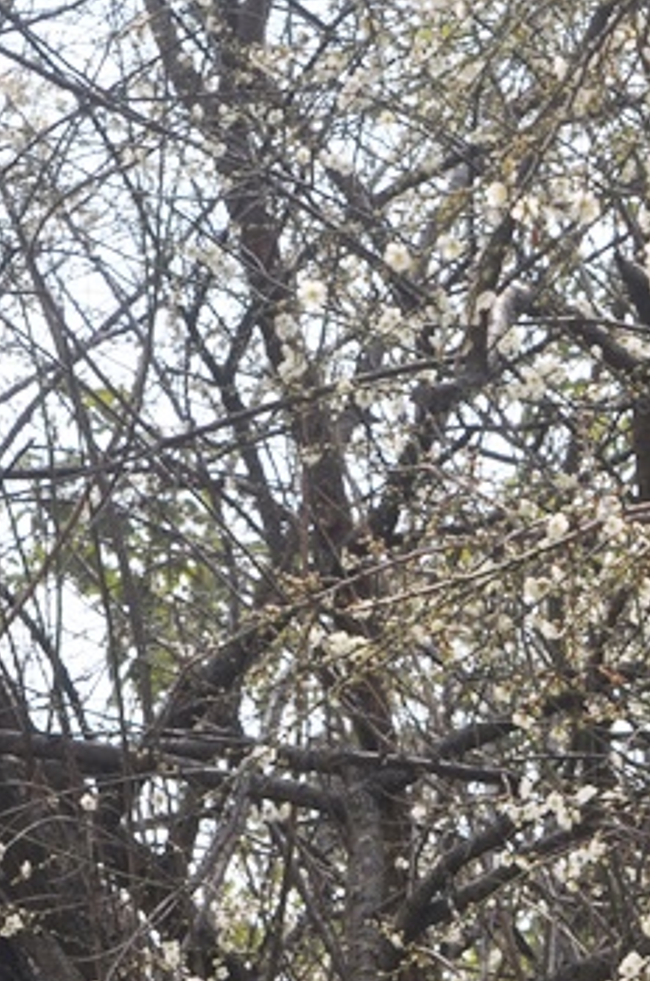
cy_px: 569
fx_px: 8868
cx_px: 576
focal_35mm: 326
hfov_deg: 4.2
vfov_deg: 6.3
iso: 200
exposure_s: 1/200
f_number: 13
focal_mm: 95
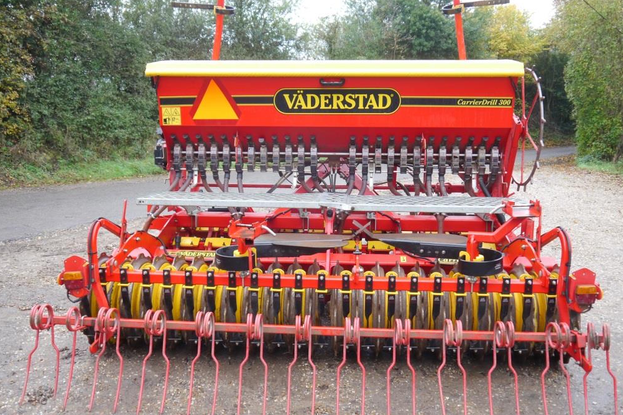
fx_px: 588
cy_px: 207
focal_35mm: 34
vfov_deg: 38.9
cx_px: 315
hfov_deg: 55.8
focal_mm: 16
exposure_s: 1/60
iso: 400
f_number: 3.8
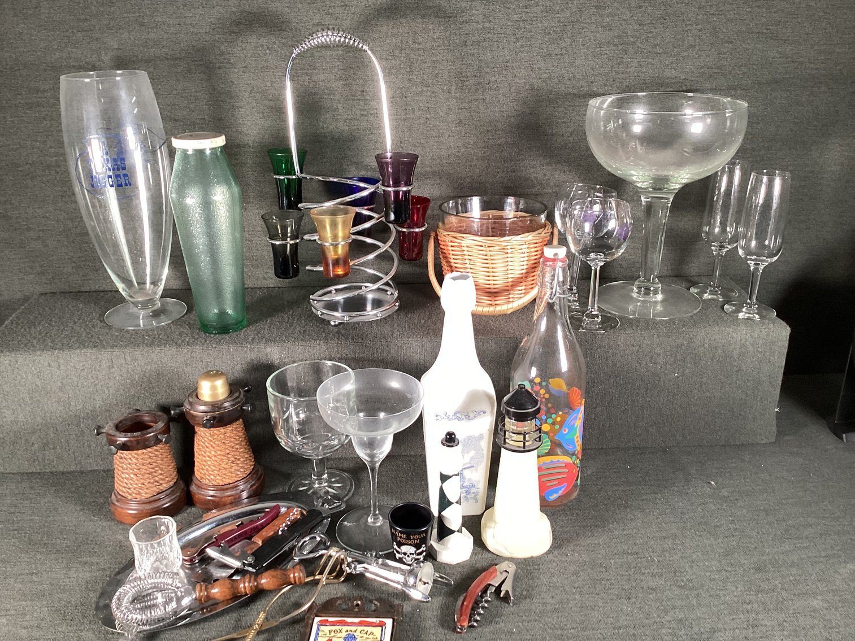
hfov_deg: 58.3
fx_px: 766
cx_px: 428
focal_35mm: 31
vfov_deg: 45.4
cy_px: 320
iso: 100
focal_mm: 3.3
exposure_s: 1/50
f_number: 2.4
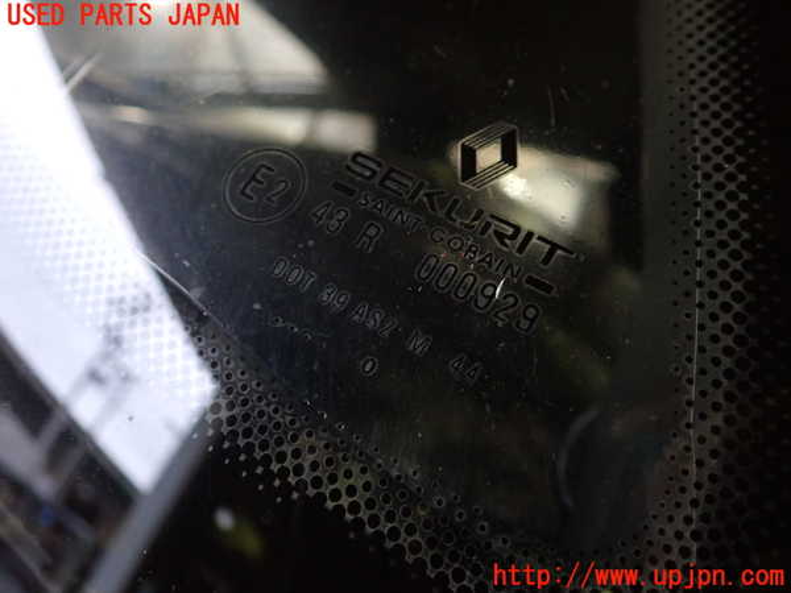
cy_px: 296
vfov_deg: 46.8
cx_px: 396
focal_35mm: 30
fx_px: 686
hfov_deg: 60.0
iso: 400
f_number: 2.3
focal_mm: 5.4
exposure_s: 1/30
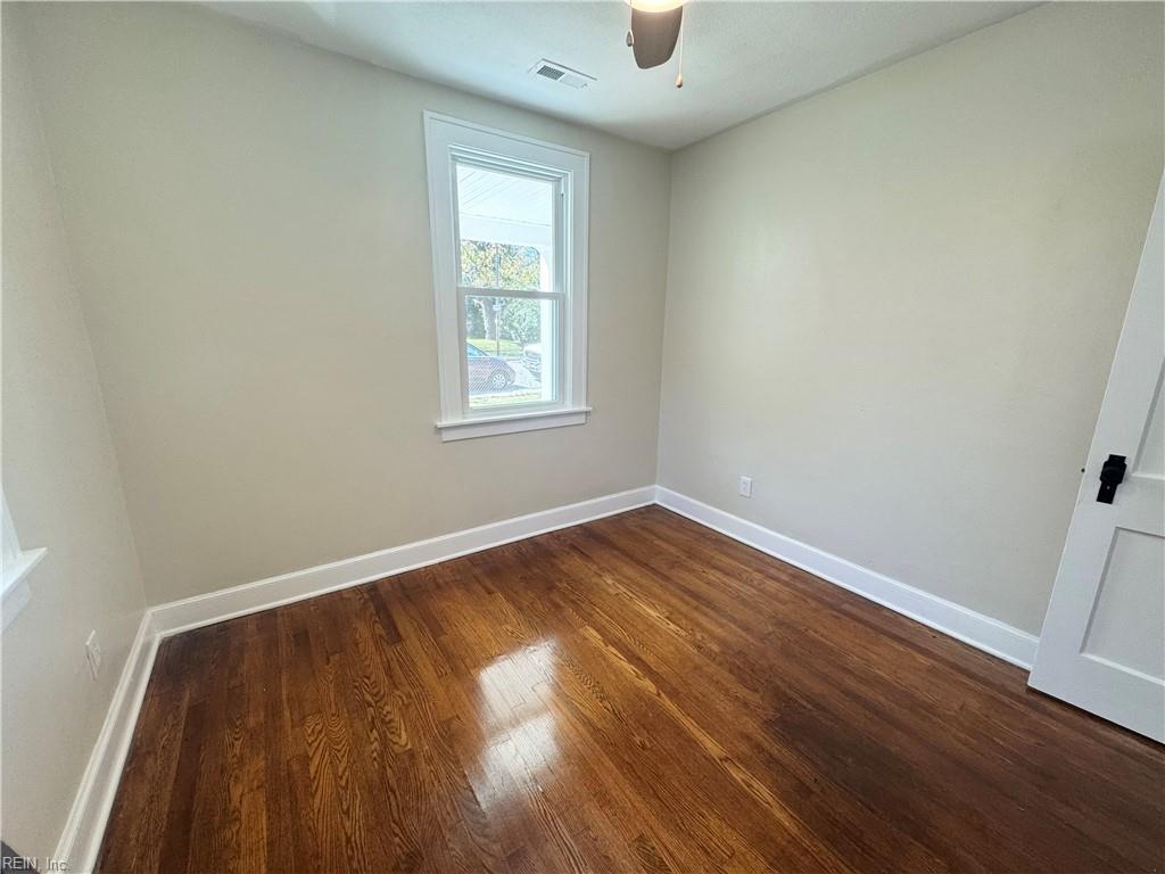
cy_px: 437
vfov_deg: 85.7
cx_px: 582
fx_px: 471
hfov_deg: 102.1
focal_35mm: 14
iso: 100
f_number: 2.2
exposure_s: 1/120
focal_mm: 2.22
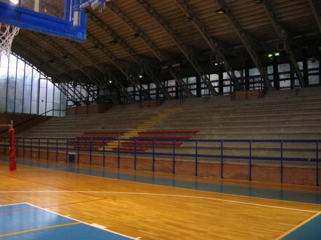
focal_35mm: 34
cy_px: 120
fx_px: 315
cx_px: 160
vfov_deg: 41.7
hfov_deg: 54.0
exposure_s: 1/60.1
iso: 200
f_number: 2.9
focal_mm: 5.7
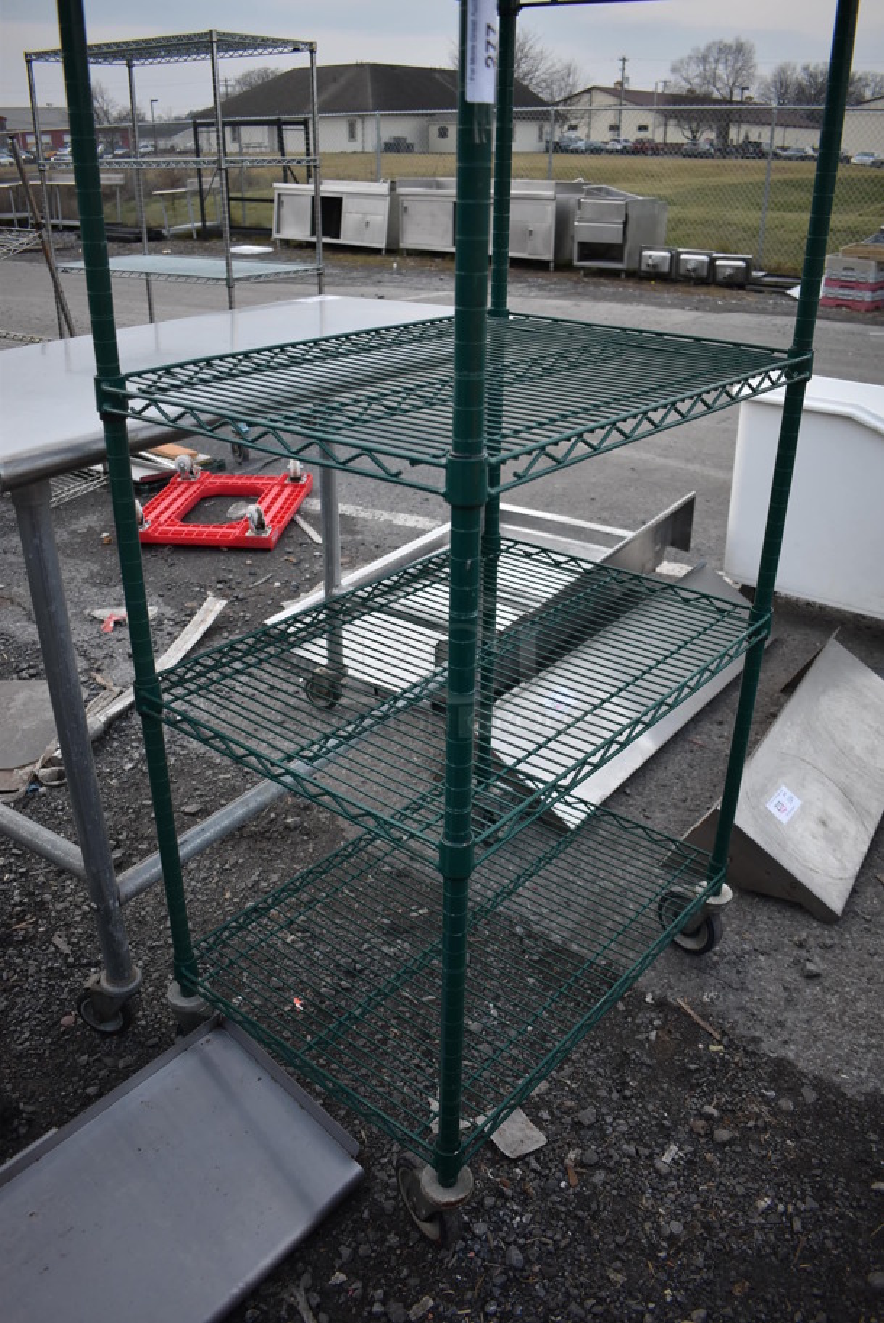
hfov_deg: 48.0
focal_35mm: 27
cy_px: 662
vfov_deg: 67.3
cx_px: 442
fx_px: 993
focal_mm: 18
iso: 400
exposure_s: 1/250
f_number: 3.5
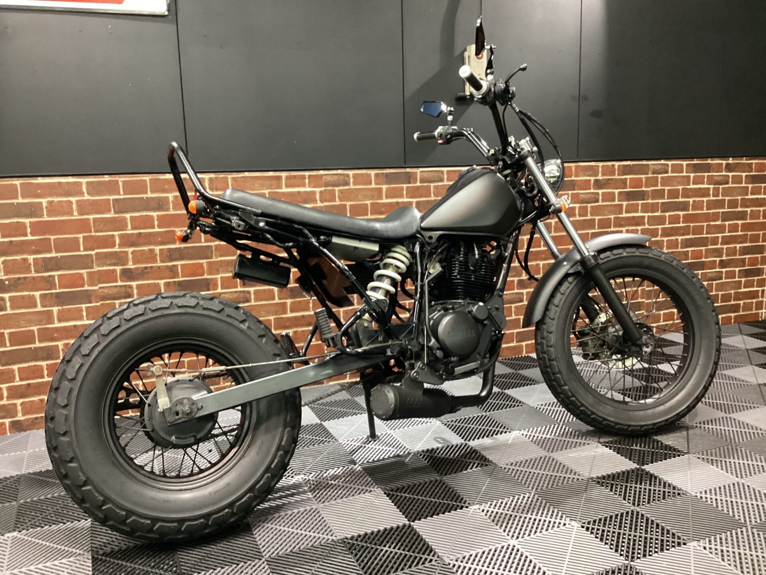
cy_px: 288
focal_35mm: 31
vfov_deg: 45.4
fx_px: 686
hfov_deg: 58.4
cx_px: 383
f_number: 2.4
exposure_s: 1/30
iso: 500
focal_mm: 3.3
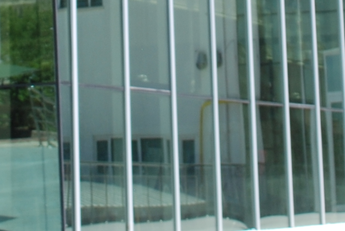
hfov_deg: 11.3
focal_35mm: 182
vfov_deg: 7.4
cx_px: 191
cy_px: -164
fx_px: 1746
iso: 110
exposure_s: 1/500
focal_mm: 24
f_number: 4
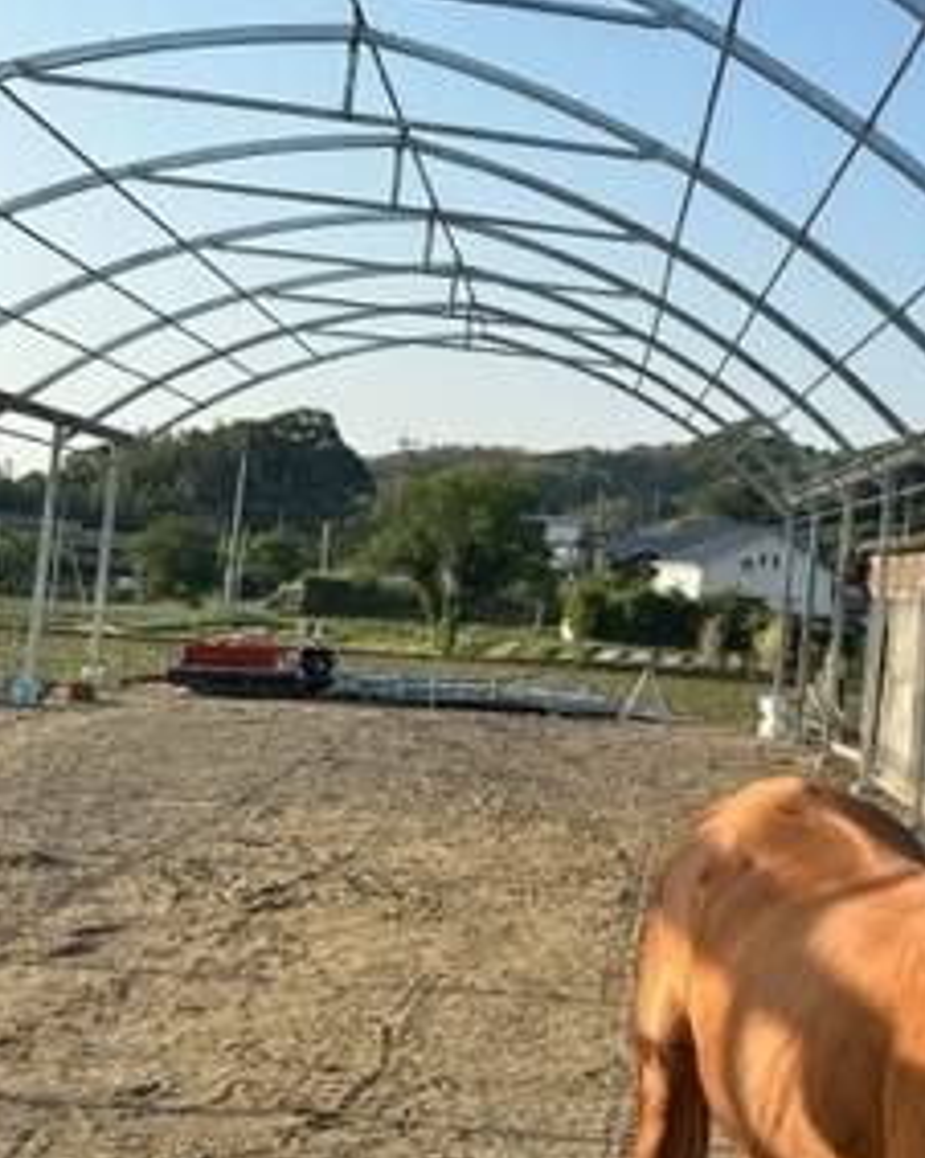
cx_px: 933
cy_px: 516
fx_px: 1816
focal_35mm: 53
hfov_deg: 26.9
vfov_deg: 35.3
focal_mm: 6.86
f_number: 1.78
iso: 80
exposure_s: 1/3247
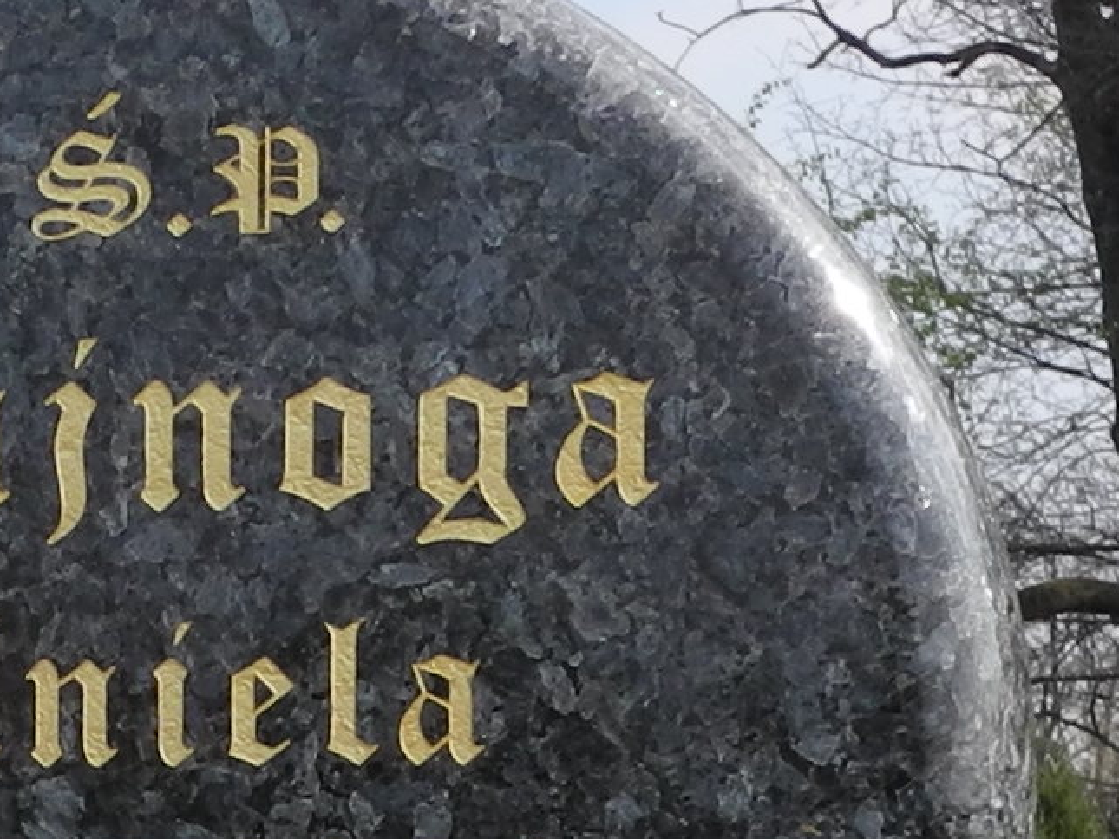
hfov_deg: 8.5
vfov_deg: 6.3
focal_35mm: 232
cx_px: -12
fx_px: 7501
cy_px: 1316
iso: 100
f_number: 3.2
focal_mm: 8.8
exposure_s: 1/1000
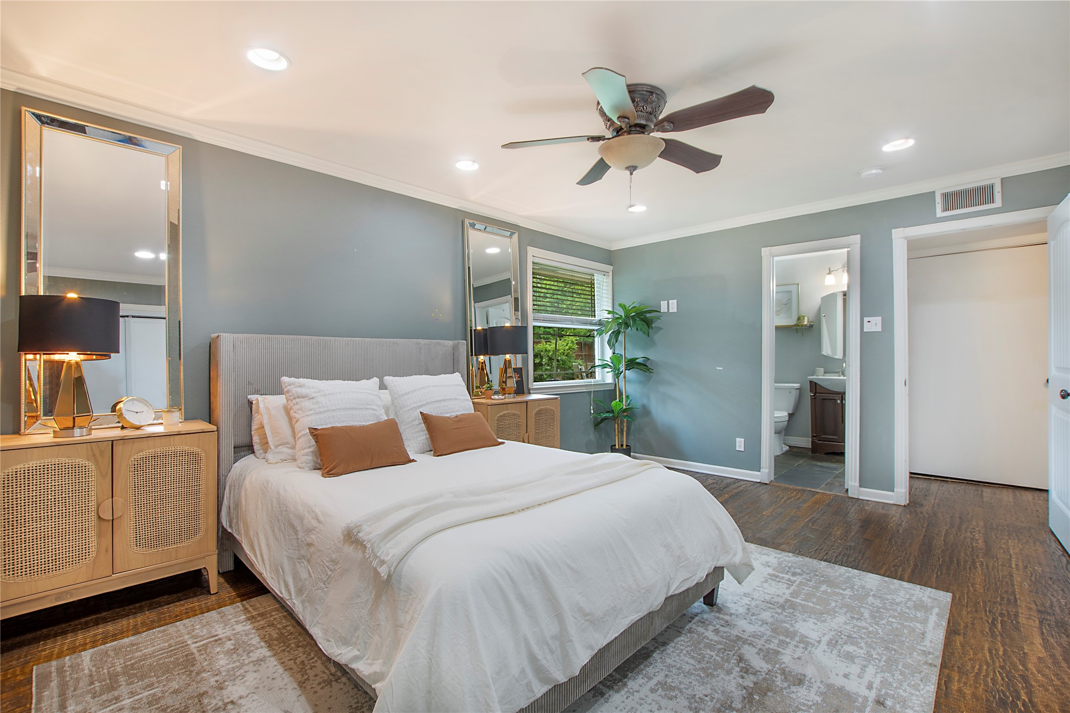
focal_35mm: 15
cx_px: 535
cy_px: 356
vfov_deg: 77.3
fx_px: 446
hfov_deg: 100.4
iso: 100
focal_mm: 10
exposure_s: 1/15
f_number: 7.1
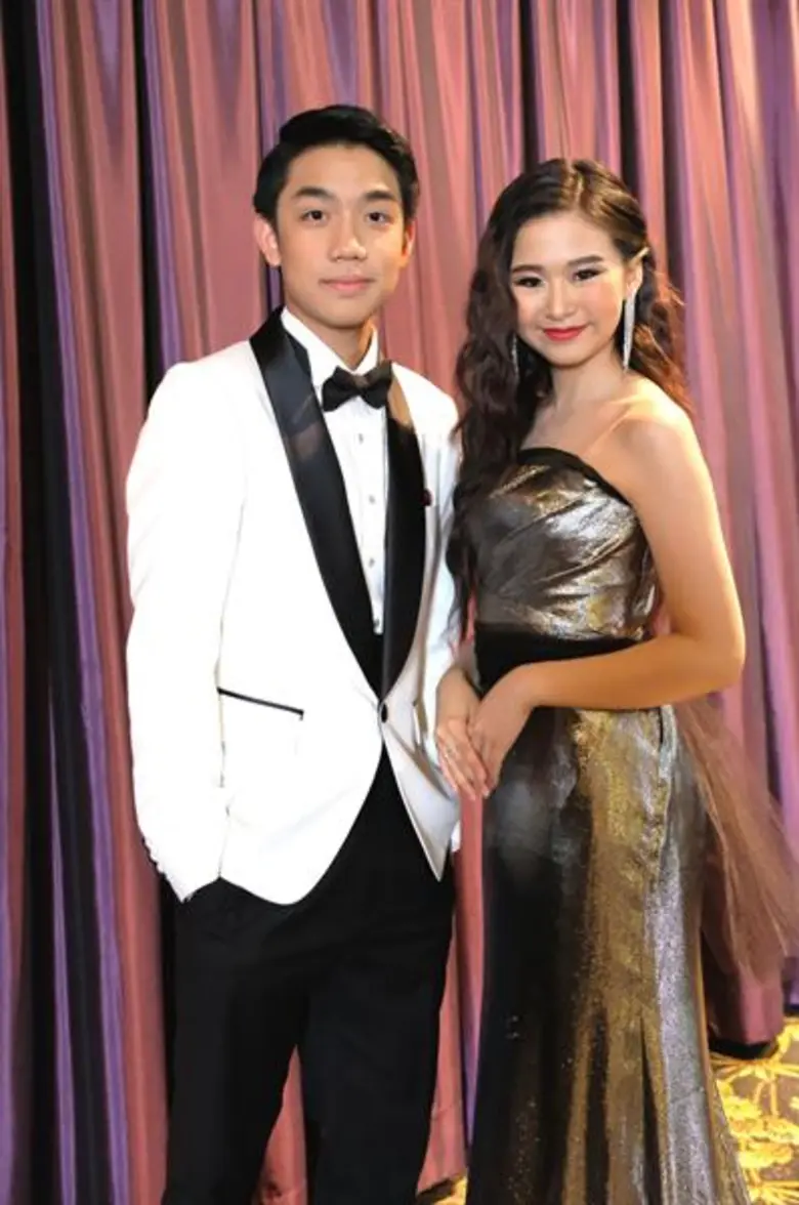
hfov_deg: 30.4
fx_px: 1470
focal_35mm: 44
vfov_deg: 44.6
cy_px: 602
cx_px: 400
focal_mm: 29.3
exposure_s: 1/40
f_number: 4.3
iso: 12800
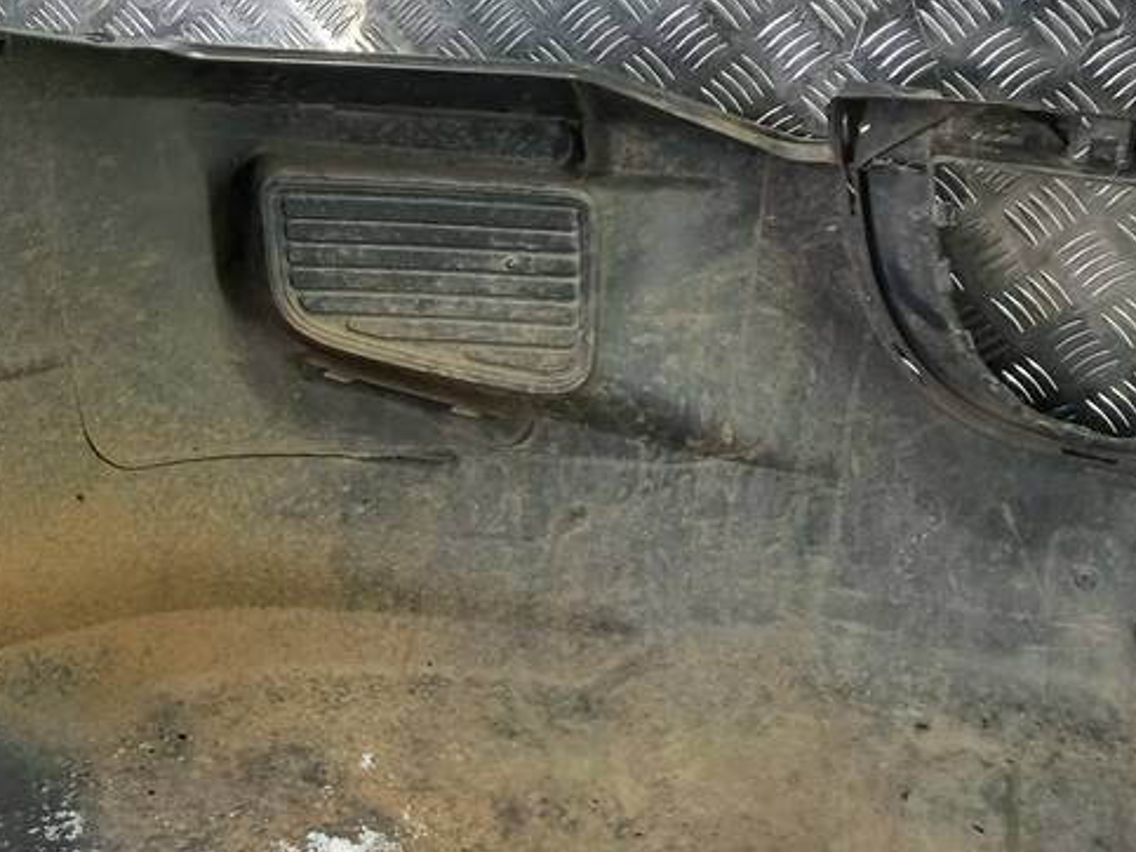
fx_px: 1739
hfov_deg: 35.6
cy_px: 252
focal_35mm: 53
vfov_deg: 27.3
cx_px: 325
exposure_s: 1/50
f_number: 1.8
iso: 80
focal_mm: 4.6
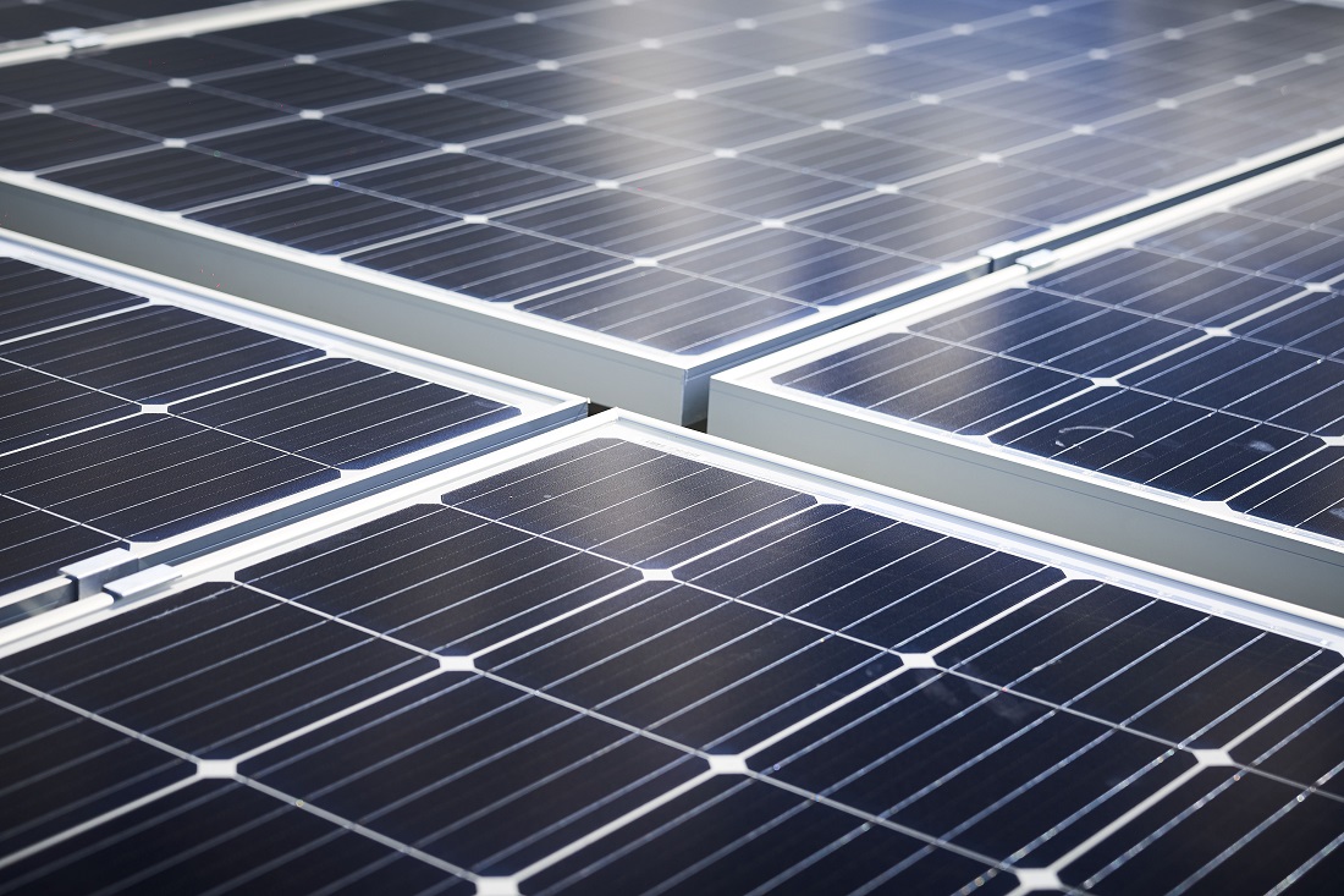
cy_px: 448
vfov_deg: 18.2
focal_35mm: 75
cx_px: 672
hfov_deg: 27.0
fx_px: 2799
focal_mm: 50
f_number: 3.5
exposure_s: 1/320
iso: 50
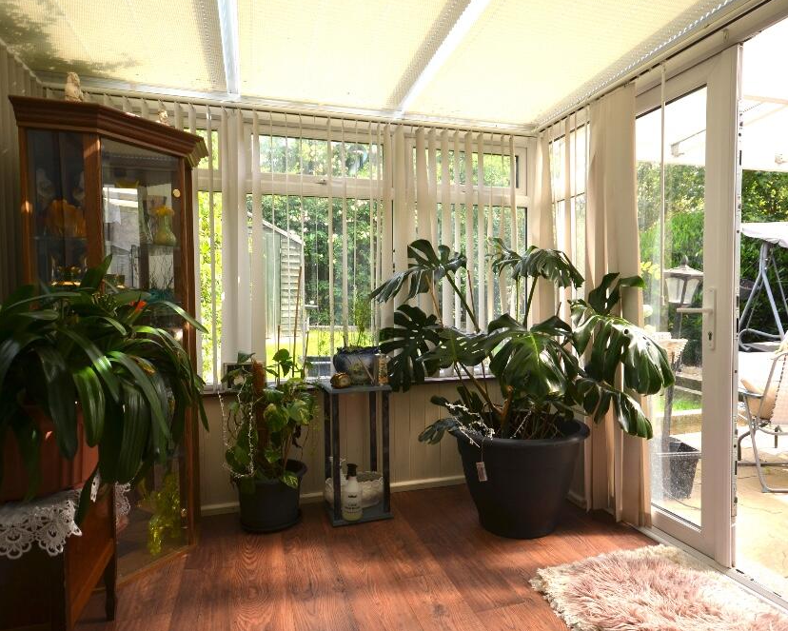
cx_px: 424
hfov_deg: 73.5
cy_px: 312
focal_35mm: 23
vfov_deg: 61.8
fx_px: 527
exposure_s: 1/160
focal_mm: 13
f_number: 6.3
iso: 200
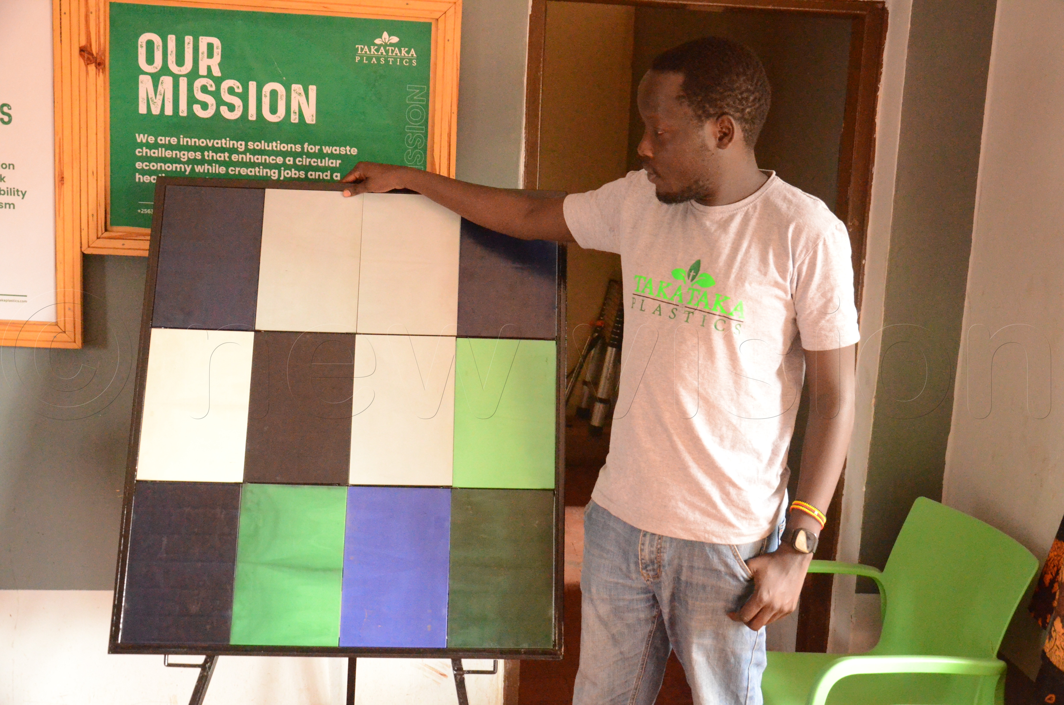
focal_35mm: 36
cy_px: 352
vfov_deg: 36.7
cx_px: 532
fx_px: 1062
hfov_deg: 53.2
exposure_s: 1/100
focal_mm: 24
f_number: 5
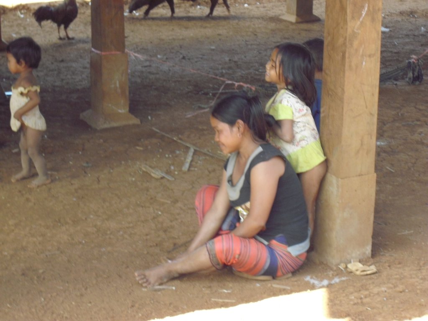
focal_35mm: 93
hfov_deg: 21.1
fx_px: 1150
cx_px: 214
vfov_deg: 15.9
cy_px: 160
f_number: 4.7
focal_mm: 15.3
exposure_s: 1/100
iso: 200
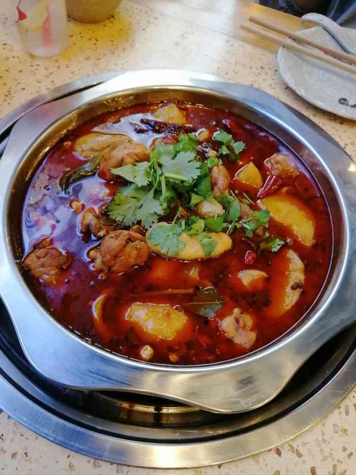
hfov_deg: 51.4
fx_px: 370
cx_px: 178
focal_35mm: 27
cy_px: 238
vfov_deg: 65.3
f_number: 1.8
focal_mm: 3.62
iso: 200
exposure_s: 1/33.3
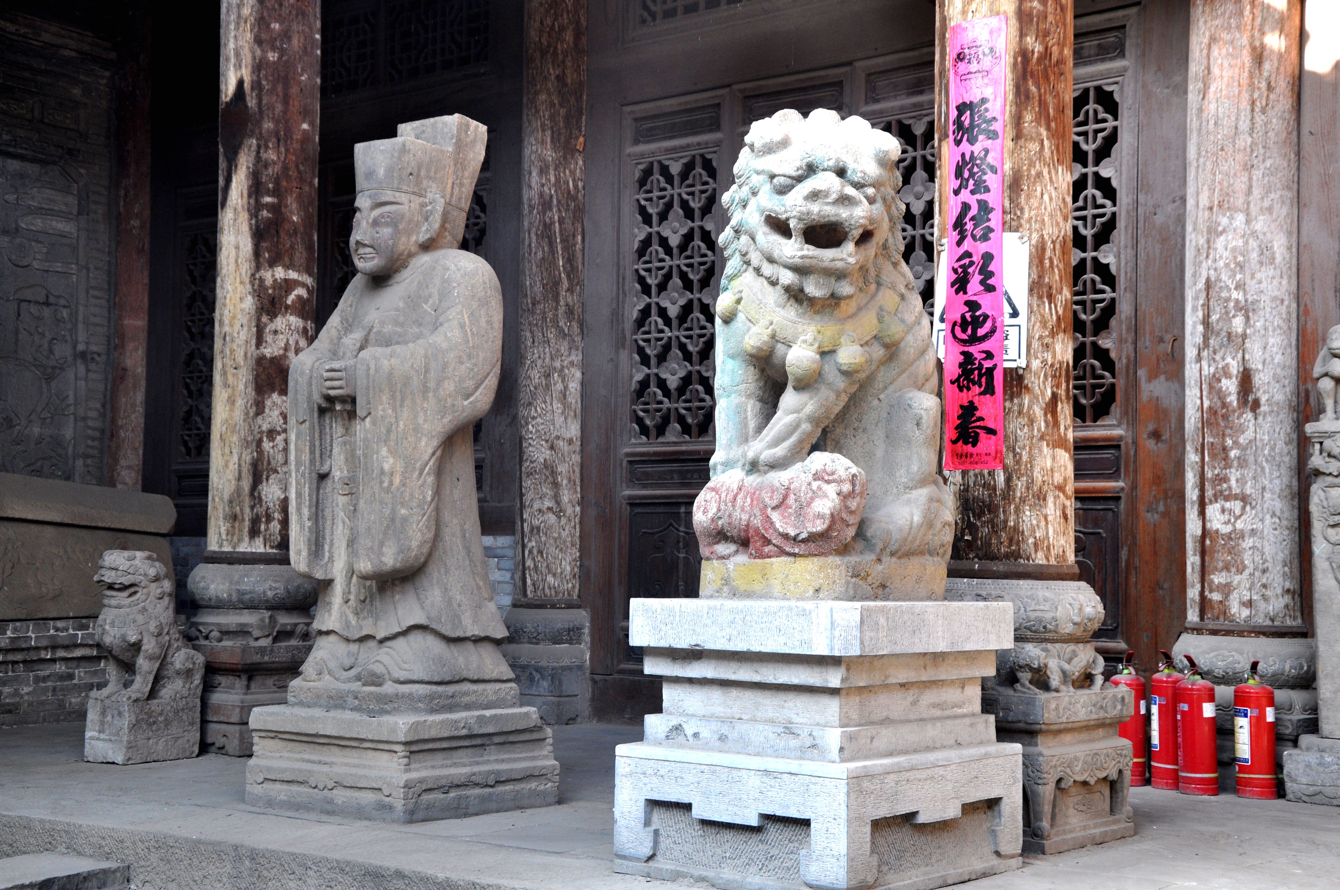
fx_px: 1896
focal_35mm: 51
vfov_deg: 26.4
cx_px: 670
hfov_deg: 38.9
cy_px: 445
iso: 400
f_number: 8
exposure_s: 1/25
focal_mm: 34
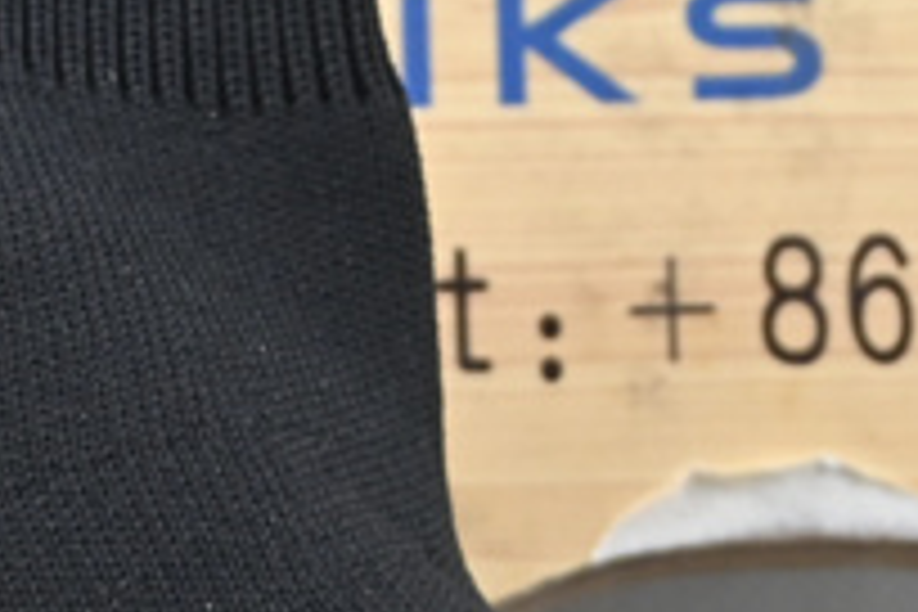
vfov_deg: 5.1
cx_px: 400
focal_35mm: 265
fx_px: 6757
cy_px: 945
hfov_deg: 7.8
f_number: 4.8
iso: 250
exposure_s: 1/80
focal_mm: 30
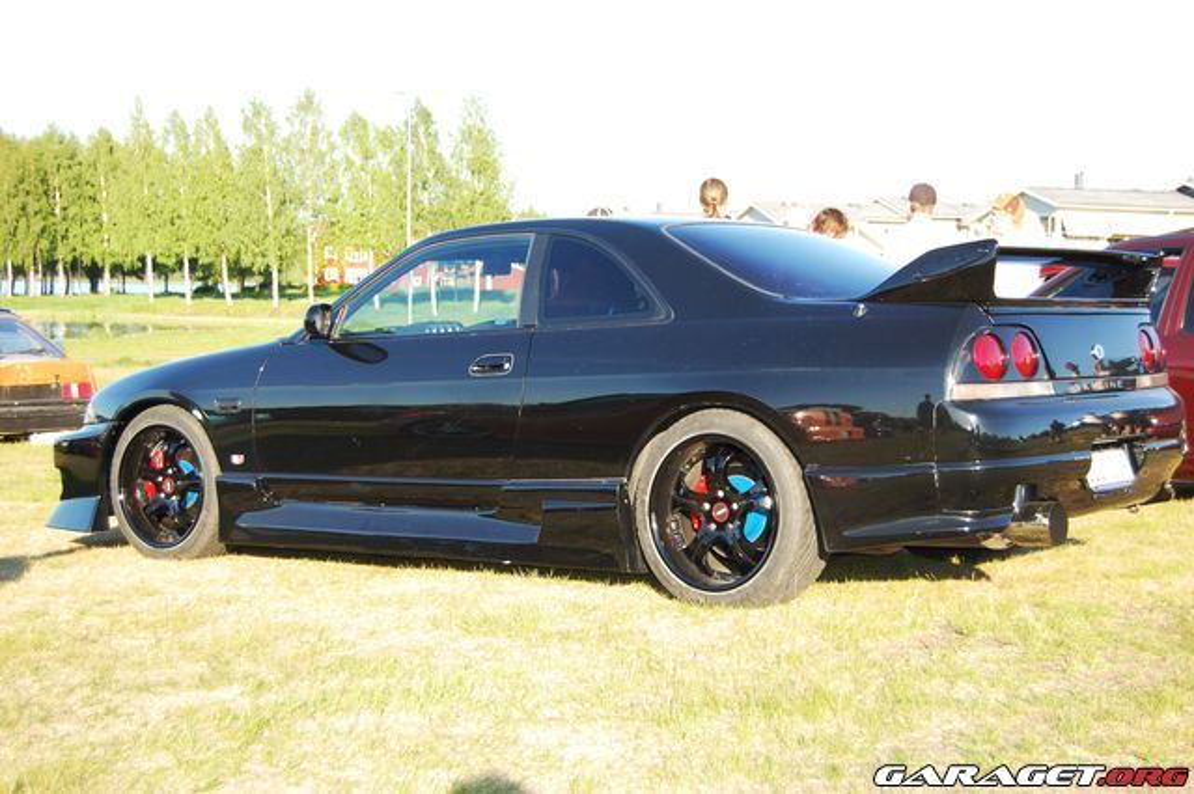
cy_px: 397
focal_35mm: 57
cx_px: 597
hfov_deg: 35.1
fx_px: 1889
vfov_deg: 23.8
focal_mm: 38
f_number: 5
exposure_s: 1/400
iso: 400
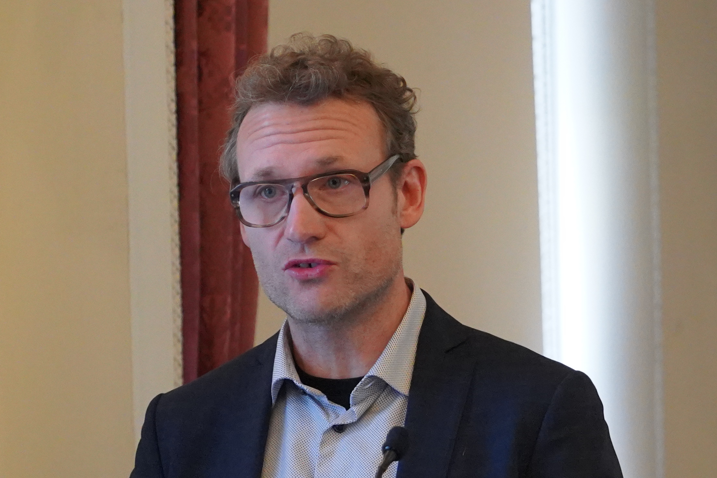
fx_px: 10794
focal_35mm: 542
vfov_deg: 2.5
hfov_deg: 3.8
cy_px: 397
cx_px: 476
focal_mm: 200
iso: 8000
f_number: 4
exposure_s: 1/250
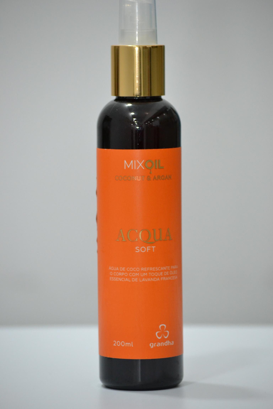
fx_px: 1399
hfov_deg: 11.1
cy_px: 204
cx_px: 136
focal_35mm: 123
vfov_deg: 16.7
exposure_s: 1/100
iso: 1600
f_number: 5
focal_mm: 82
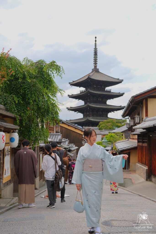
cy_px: 117
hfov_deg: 32.6
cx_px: 78
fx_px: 266
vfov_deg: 47.4
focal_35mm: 41
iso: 400
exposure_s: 1/800
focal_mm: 27.5
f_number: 4
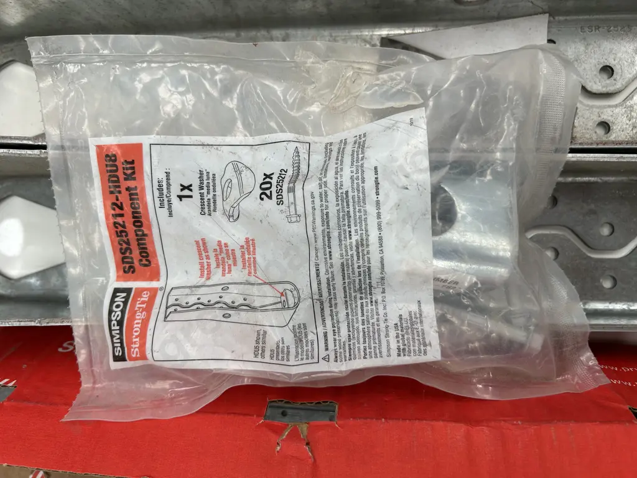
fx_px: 478
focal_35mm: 26
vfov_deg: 53.1
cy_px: 239
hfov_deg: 67.3
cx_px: 318
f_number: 1.5
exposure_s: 1/461
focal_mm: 5.7
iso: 50
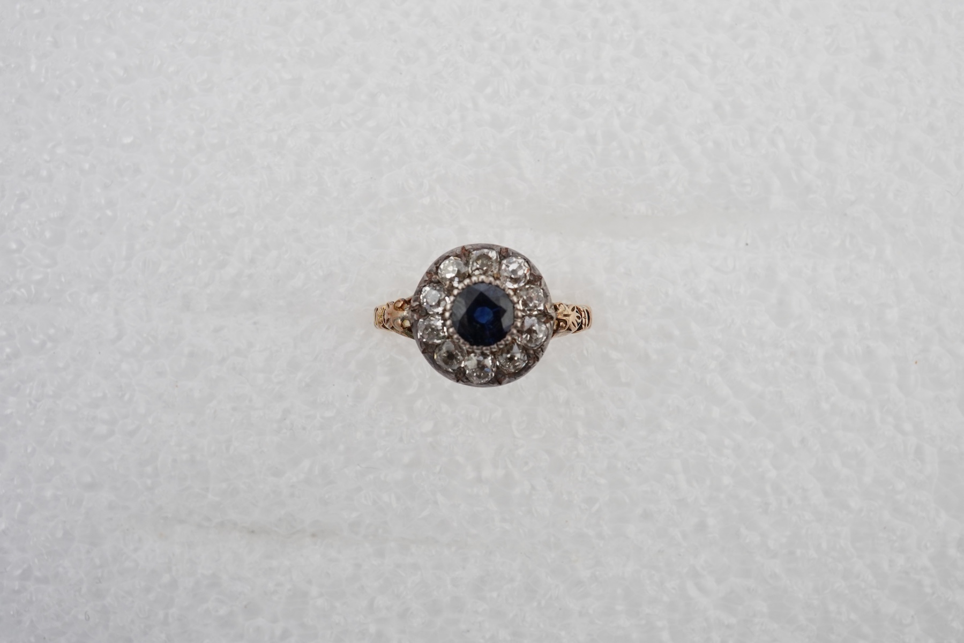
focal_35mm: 45
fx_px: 1205
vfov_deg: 29.9
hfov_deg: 43.6
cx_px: 482
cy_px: 322
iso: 500
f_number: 16
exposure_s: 1/125
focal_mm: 30
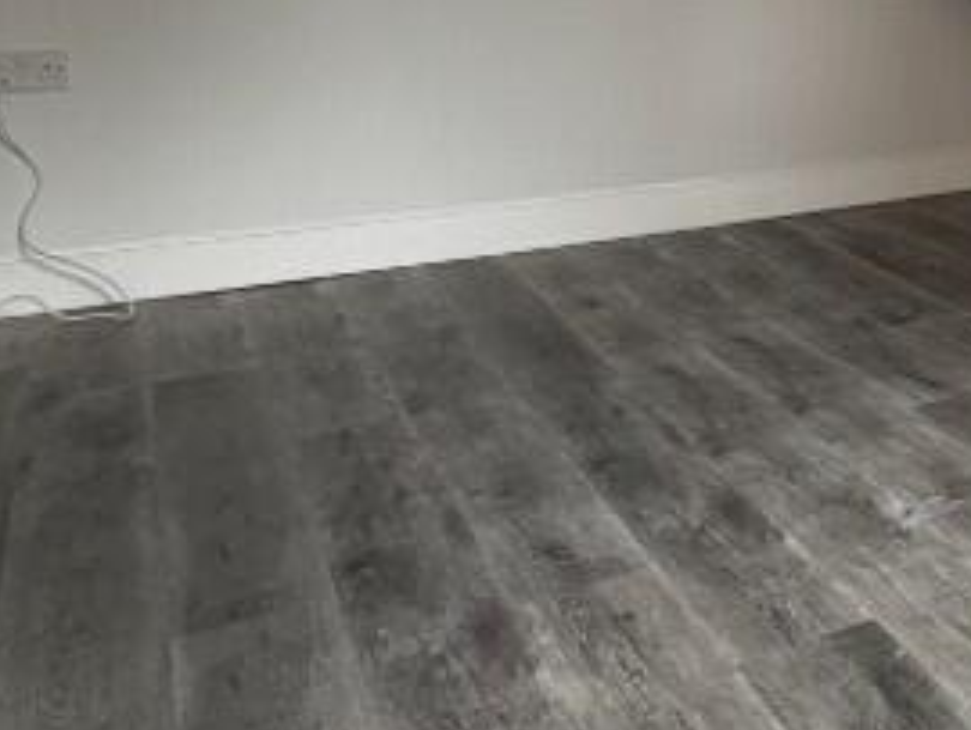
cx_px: 1309
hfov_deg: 28.5
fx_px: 1488
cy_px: -32
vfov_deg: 25.9
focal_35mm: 53
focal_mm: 2.22
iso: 320
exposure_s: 1/50
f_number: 2.2
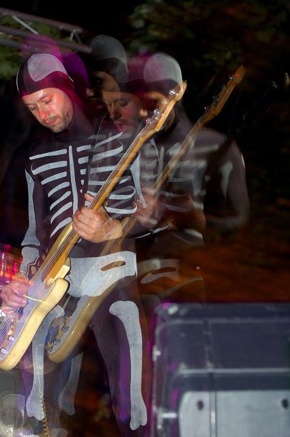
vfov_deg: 15.9
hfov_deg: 10.6
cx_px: 145
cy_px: 218
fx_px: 1563
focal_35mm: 129
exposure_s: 2.5
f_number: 4
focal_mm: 86
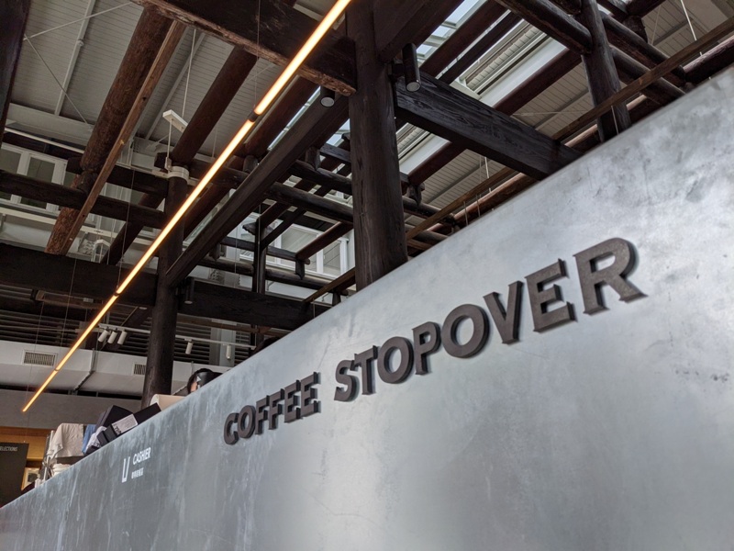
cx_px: 367
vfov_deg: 51.4
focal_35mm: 27
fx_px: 573
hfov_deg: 65.3
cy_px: 276
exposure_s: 1/1300
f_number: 1.73
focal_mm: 4.38
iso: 49
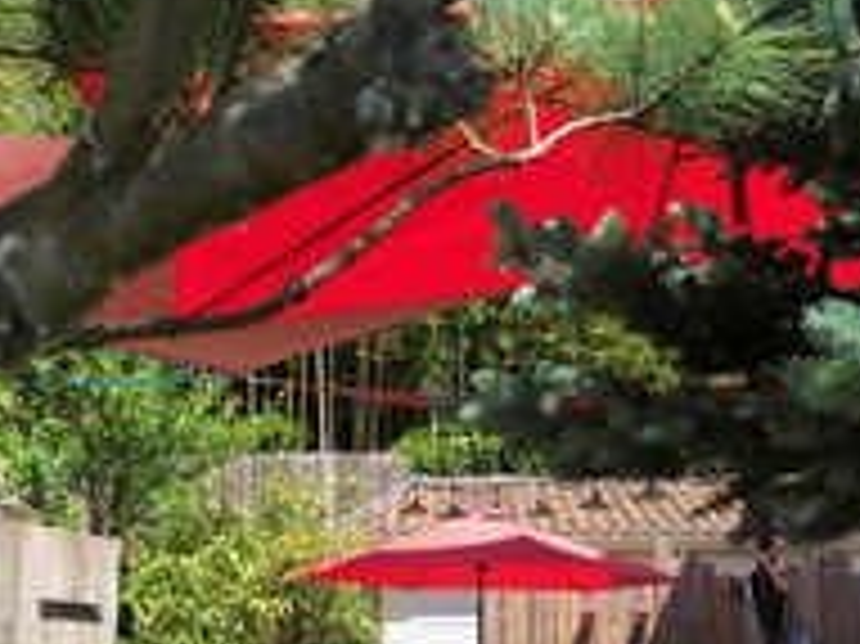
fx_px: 1291
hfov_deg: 36.8
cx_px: 435
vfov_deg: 27.4
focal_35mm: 52
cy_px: 527
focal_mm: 4
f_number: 1.8
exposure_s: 1/558
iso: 20
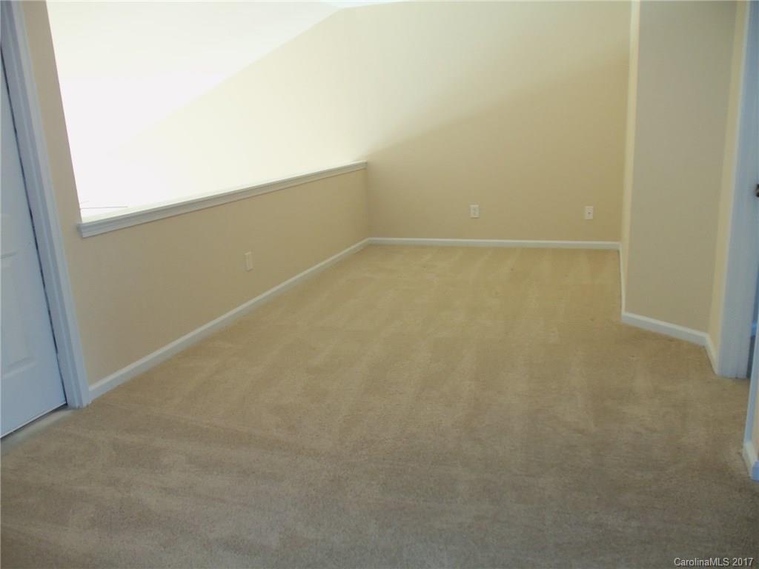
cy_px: 284
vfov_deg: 48.2
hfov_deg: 61.7
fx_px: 636
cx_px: 380
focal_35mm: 29
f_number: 3.4
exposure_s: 1/30
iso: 125
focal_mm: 5.2
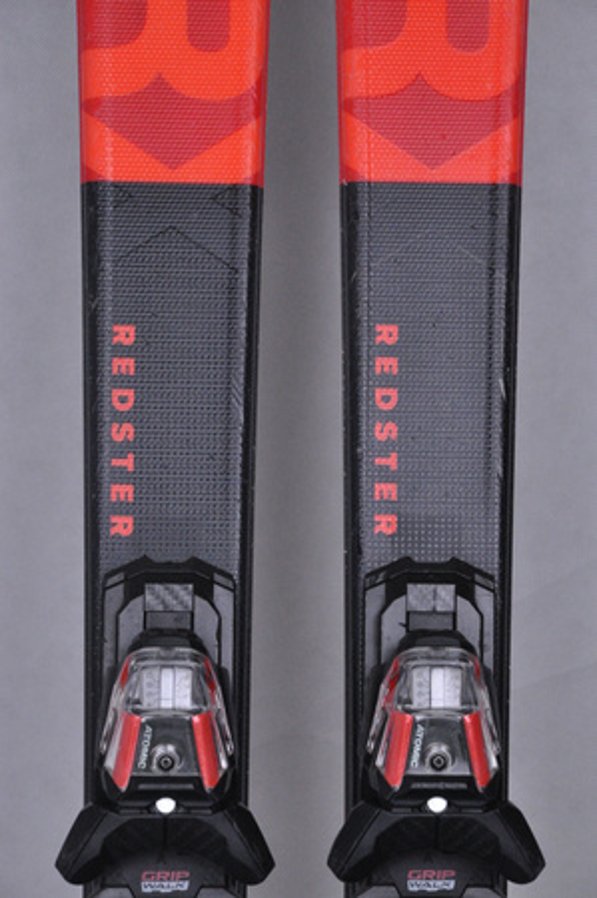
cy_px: 449
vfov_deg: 13.1
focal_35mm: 158
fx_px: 3927
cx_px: 298
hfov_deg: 8.7
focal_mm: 105
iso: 3200
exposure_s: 1/125
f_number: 9.5
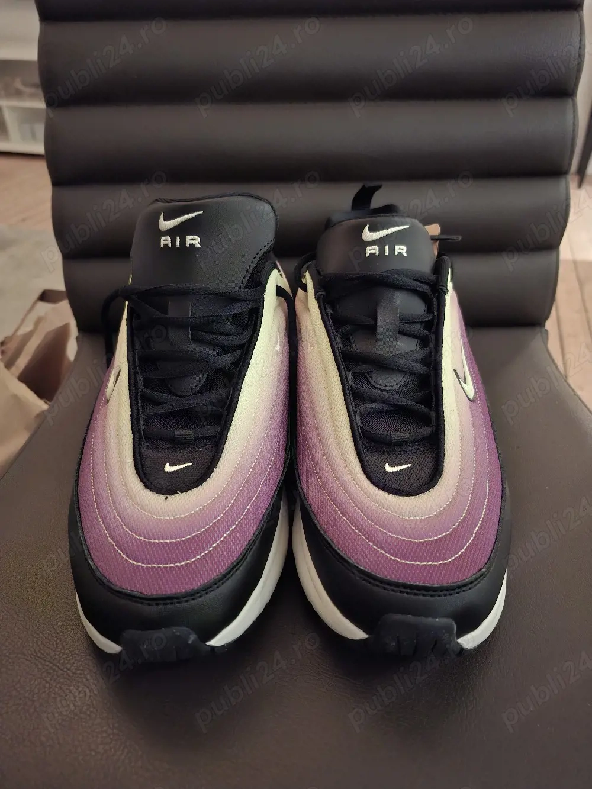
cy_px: 394
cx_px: 296
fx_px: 524
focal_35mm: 23
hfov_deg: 58.9
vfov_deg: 73.9
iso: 1250
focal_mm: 5.54
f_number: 1.8
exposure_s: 1/10
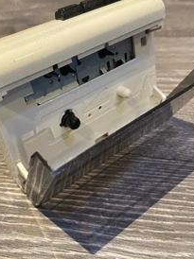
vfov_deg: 48.8
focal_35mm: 38
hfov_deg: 37.6
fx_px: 284
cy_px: 107
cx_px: 84
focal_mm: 4.25
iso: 400
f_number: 1.8
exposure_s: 1/33
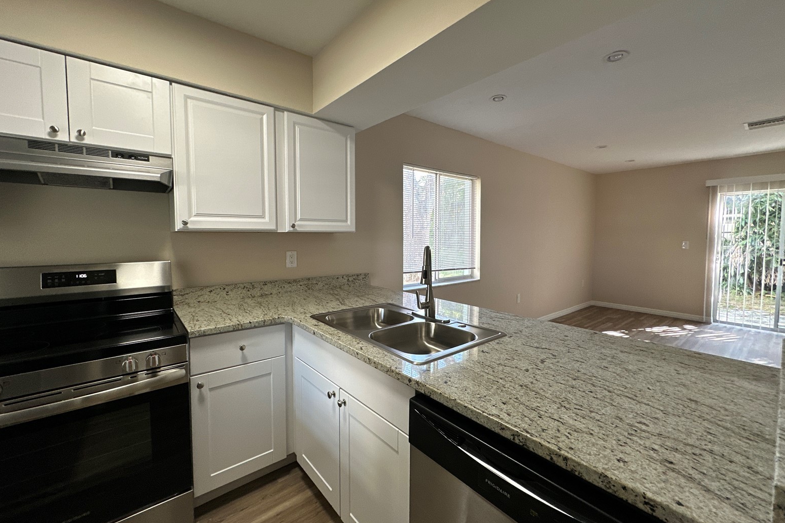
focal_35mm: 15
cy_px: 253
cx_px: 385
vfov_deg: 77.3
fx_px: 327
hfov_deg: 100.4
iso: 160
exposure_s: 1/120
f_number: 2.2
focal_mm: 2.22
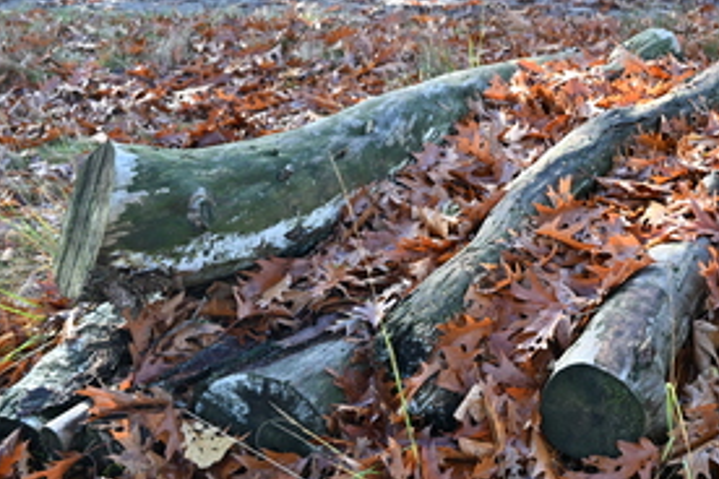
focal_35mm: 66
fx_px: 1323
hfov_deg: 30.0
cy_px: 147
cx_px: 516
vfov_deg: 20.4
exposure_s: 1/80
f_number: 5.6
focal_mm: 26.5
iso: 200
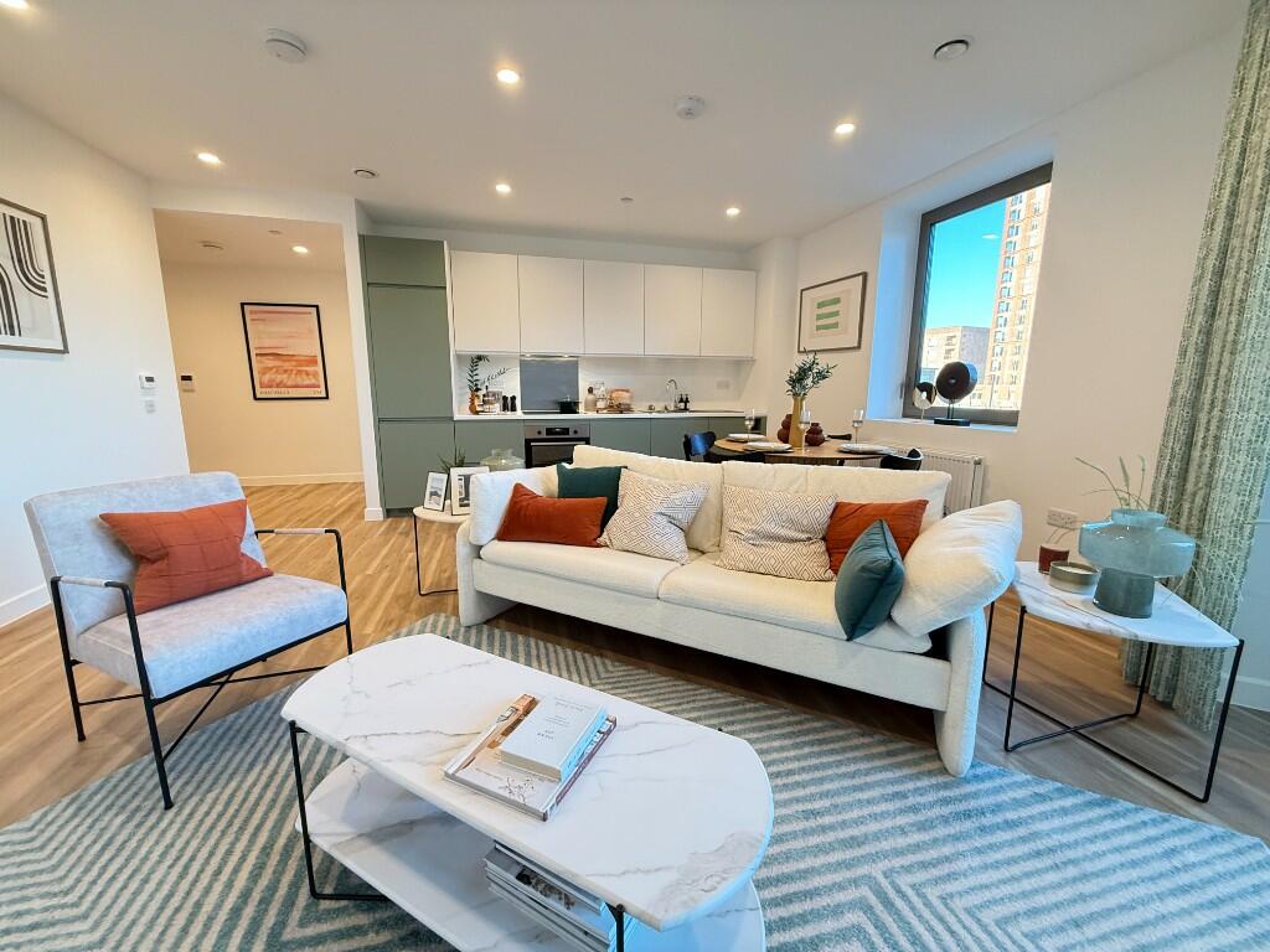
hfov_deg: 102.1
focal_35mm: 14
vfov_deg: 85.7
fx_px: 514
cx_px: 635
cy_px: 476
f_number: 2.2
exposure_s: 1/100
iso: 320
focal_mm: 2.22
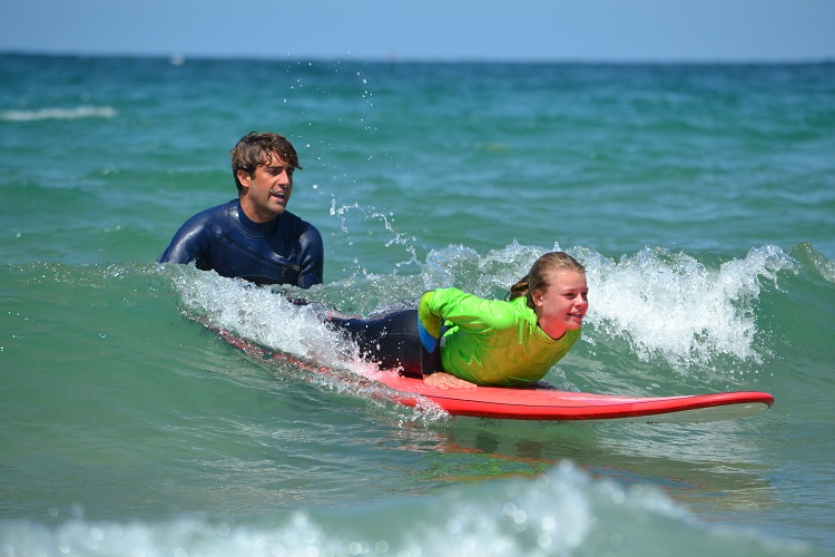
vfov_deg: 4.4
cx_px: 418
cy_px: 278
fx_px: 7306
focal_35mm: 315
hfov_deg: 6.5
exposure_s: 1/2000
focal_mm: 210
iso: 400
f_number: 5.6
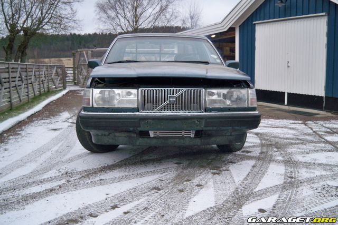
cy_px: 112
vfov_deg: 36.0
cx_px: 169
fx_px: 347
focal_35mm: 37
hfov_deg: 51.9
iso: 125
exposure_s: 1/40
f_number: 3.1
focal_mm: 7.9
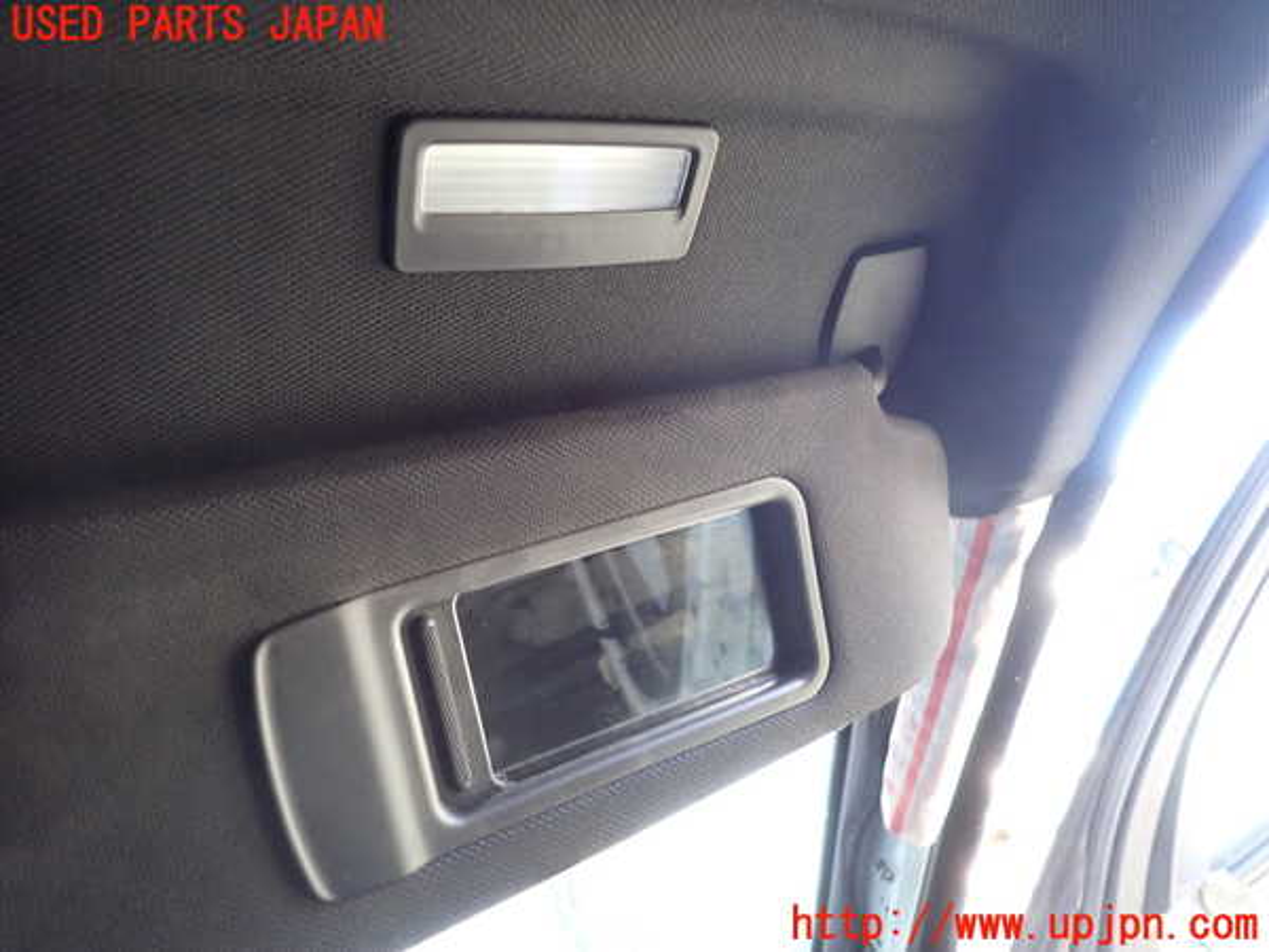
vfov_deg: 54.9
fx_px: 916
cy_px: 476
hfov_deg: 69.4
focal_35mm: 25
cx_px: 634
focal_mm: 4.5
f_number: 2
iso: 200
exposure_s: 1/30
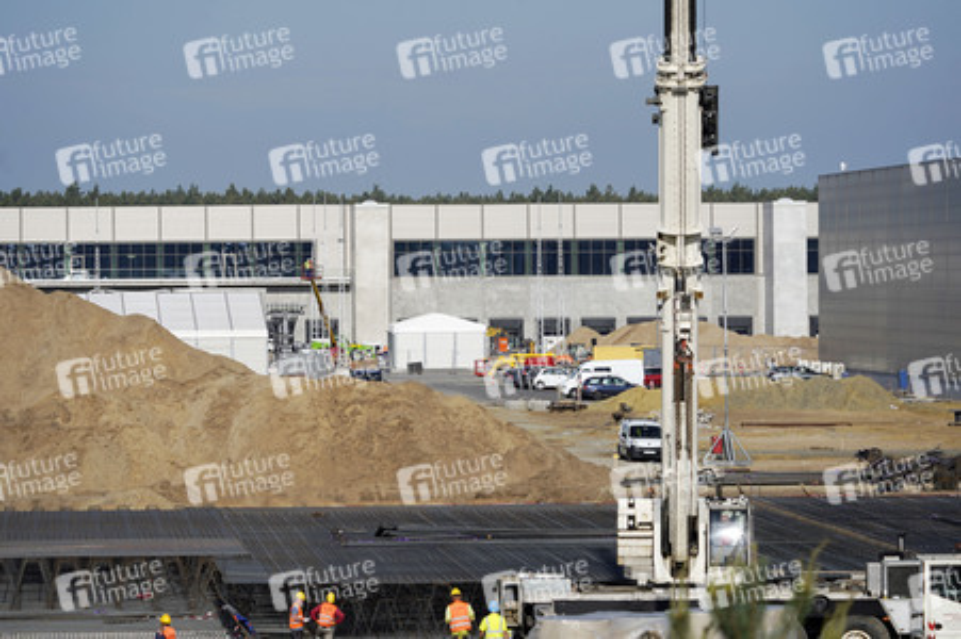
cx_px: 480
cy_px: 320
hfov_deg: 10.3
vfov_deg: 6.9
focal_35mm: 200
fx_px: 5335
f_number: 8
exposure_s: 1/800
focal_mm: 200
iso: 100
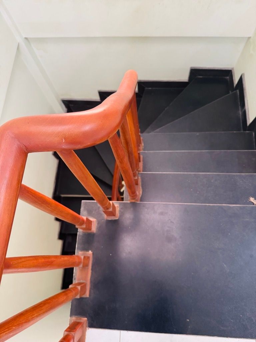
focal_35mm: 24
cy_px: 171
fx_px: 237
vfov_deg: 71.6
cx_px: 128
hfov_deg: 56.8
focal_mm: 6.76
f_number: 1.78
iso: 400
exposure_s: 1/50
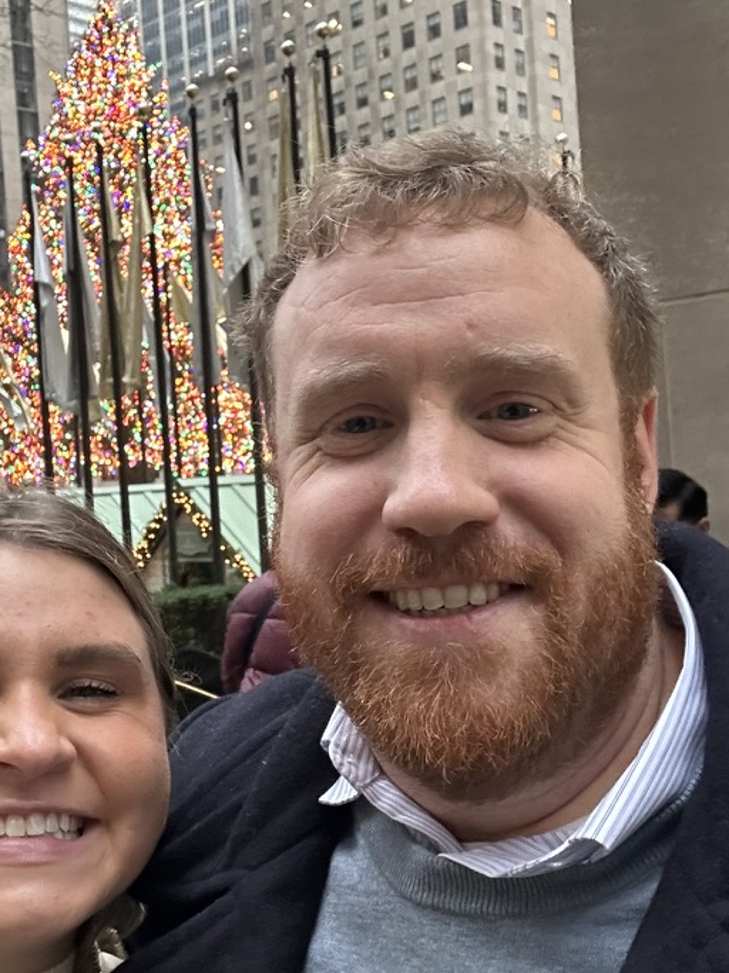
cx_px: 252
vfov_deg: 42.1
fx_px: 1264
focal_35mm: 45
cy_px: 454
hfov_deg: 32.0
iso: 320
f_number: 1.9
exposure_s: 1/60
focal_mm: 2.69
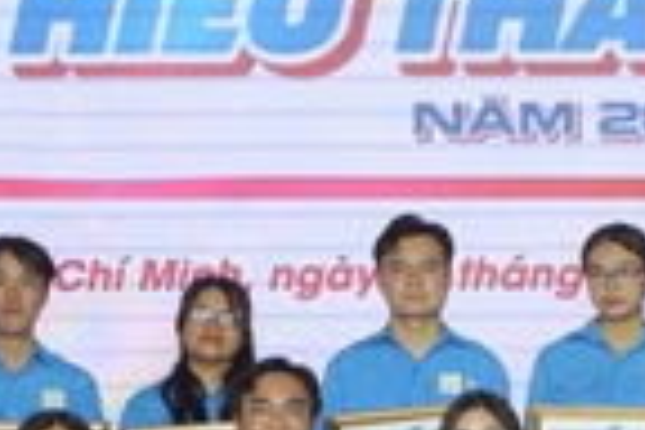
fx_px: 6790
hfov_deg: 5.4
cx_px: 148
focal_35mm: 379
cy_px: 378
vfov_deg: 3.6
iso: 1000
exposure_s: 1/105
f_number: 5.6
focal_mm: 50
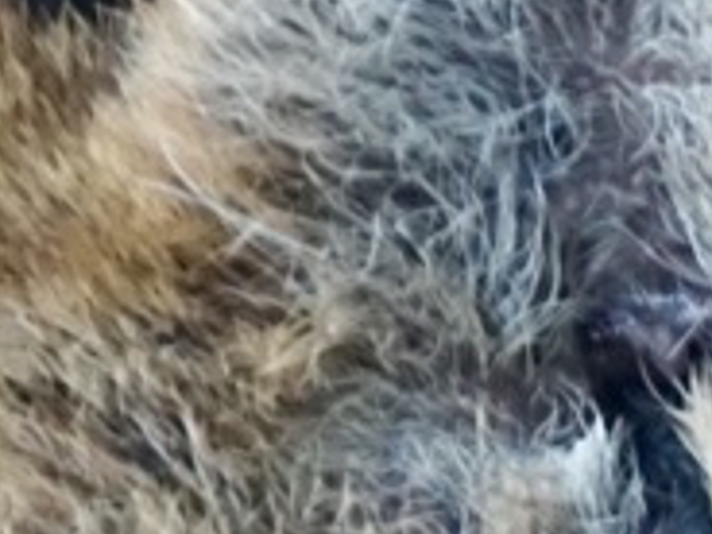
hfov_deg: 6.0
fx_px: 6767
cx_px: 58
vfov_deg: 4.4
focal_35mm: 329
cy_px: 1145
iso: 3200
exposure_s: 1/25
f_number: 4.5
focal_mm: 26
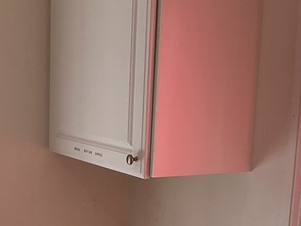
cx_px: -21
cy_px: 214
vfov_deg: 16.5
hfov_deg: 21.2
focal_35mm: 88
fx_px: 765
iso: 20
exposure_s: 1/161
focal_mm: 3
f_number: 1.8
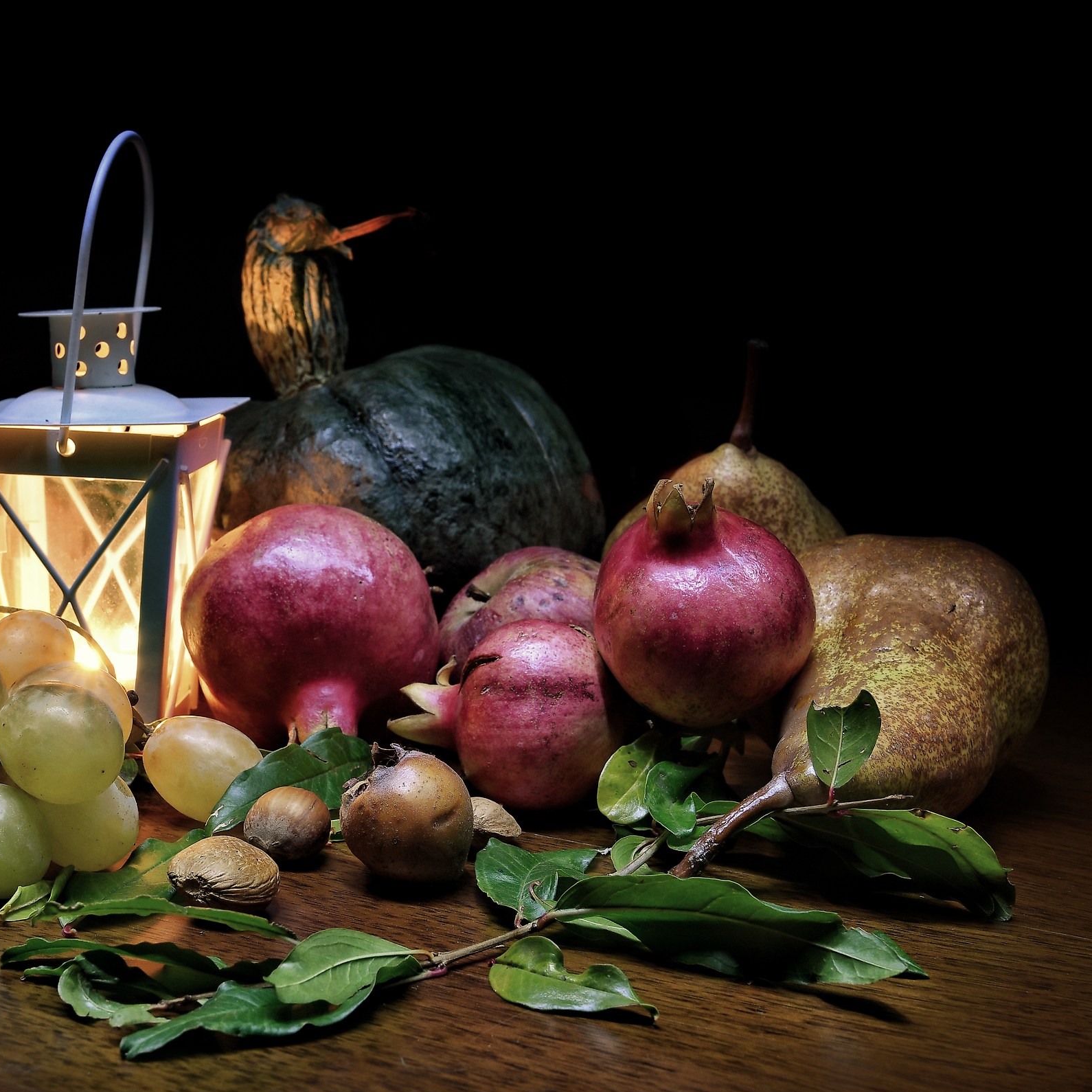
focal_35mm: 60
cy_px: 546
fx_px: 2129
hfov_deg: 28.6
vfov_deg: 28.8
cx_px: 369
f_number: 14
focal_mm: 31
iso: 100
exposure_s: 8
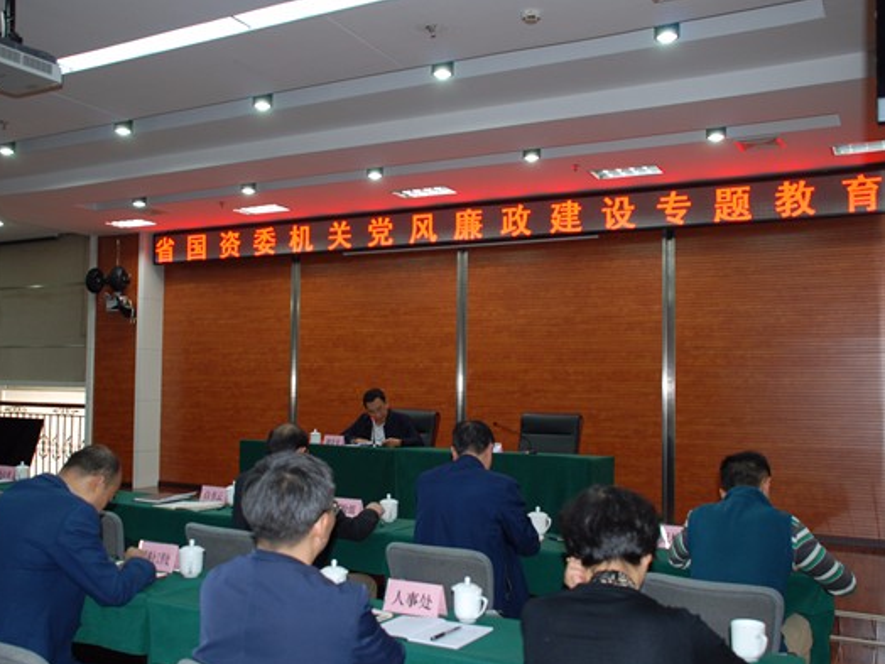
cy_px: 335
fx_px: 844
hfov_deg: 55.3
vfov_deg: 42.9
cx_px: 429
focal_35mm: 33
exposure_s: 1/13
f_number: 3.8
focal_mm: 20
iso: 200
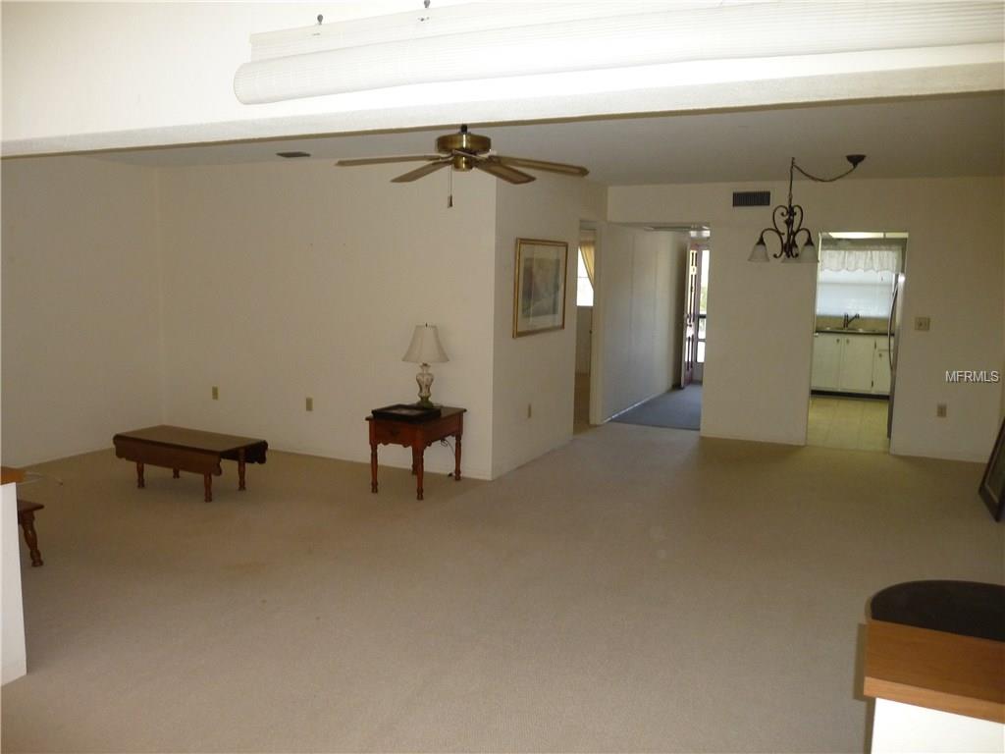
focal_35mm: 28
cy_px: 377
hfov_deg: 63.4
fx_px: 813
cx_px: 502
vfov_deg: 49.7
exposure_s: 1/30
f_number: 3.3
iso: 250
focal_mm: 4.7
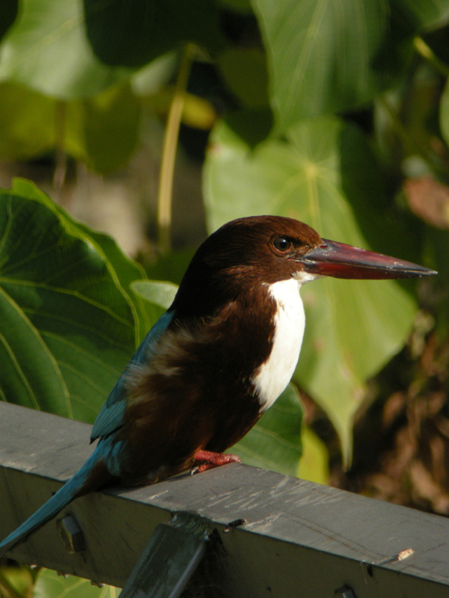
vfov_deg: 19.4
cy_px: 299
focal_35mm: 101
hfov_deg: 14.6
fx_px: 1747
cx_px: 224
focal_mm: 21.5
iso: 200
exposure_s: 1/310
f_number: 6.5
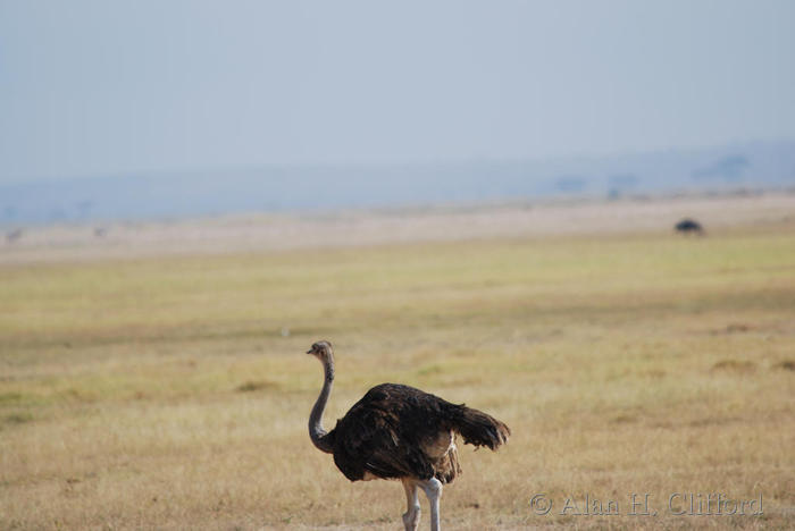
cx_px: 398
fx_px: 13261
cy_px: 266
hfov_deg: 3.4
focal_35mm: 600
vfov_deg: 2.3
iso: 100
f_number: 5.6
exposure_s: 1/400
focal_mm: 400
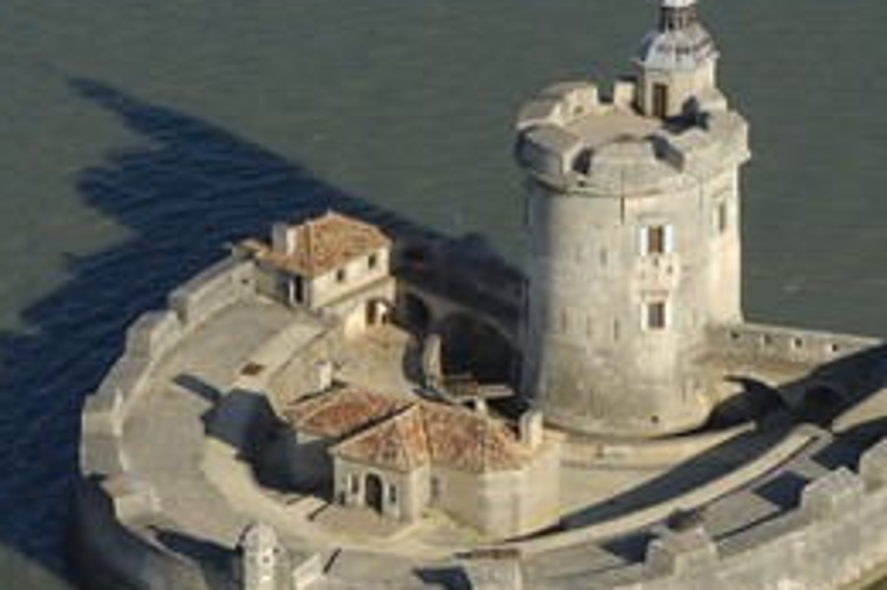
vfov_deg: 4.7
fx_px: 7190
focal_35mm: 292
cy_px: 375
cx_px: 486
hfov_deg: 7.1
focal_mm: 120
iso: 100
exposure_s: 1/500
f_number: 5.6
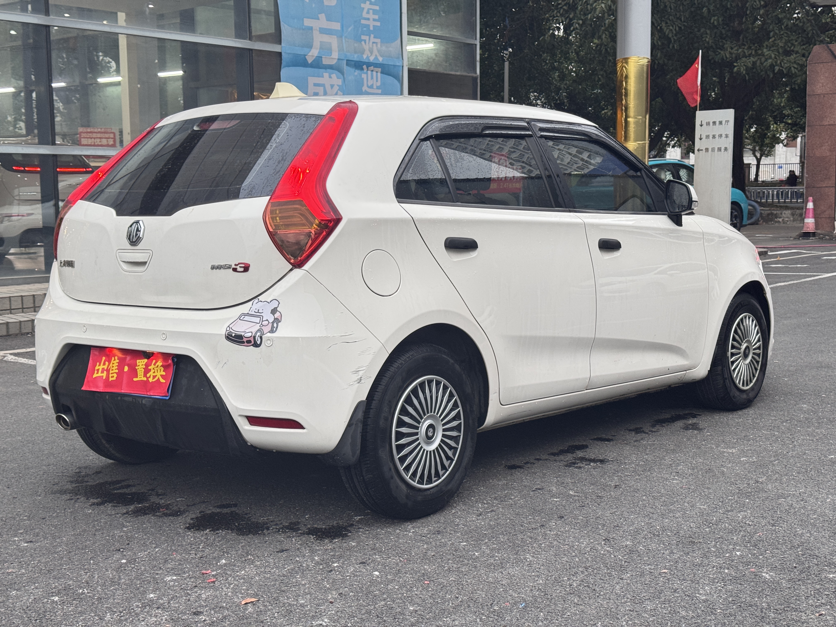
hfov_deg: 39.7
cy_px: 314
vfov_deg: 30.3
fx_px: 1159
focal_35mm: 48
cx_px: 418
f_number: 1.78
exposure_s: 1/65
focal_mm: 6.76
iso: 100
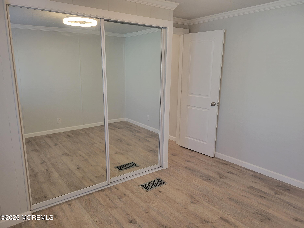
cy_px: 114
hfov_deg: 67.3
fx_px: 228
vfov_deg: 53.1
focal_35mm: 26
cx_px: 152
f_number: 1.8
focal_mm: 5.4
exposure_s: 1/120
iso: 200
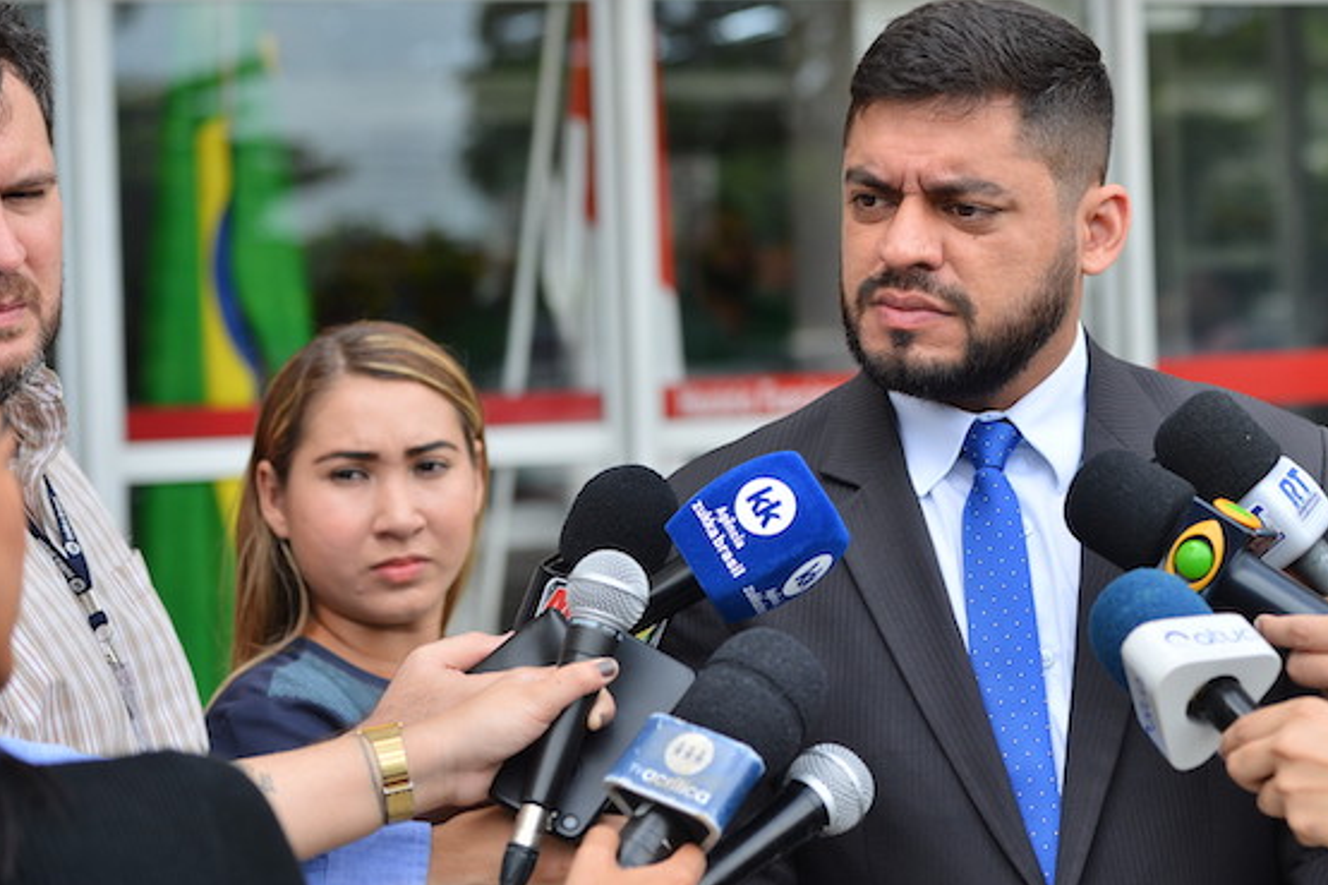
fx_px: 3724
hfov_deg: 20.1
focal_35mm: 101
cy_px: 284
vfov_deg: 13.5
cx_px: 944
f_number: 3.2
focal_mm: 70
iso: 100
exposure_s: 1/500
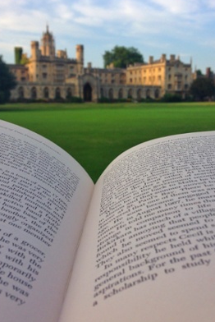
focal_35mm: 42
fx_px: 376
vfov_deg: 46.2
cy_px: 133
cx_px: 96
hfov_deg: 31.9
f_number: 2.4
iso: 50
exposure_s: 1/430
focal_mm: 4.12
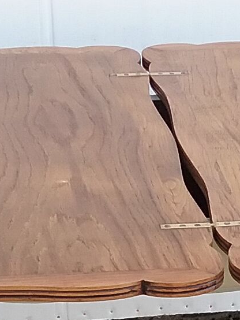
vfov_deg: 13.2
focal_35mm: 145
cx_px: 186
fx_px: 1339
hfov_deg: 10.2
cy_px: 384
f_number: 2.2
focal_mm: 3.3
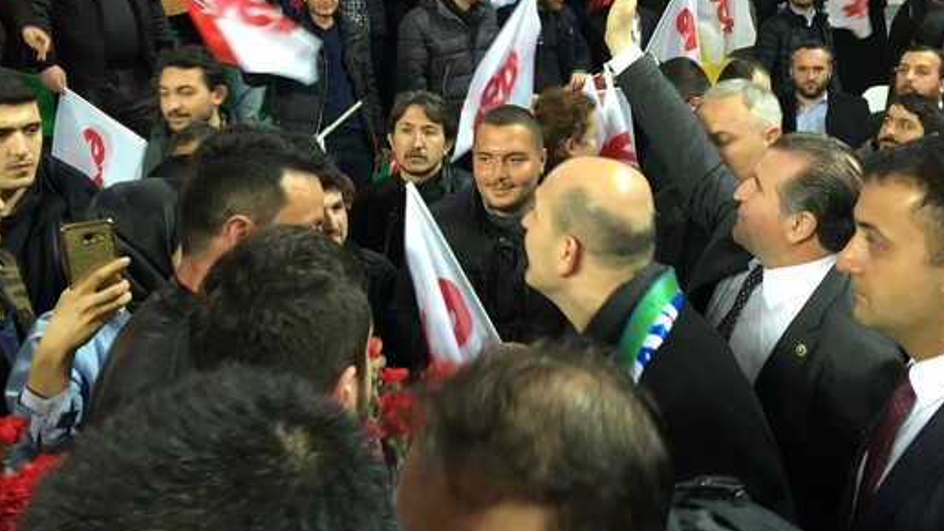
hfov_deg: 49.4
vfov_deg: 28.5
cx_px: 483
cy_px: 125
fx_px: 1026
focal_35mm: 41
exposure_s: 1/33
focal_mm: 4.15
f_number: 2.2
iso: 100
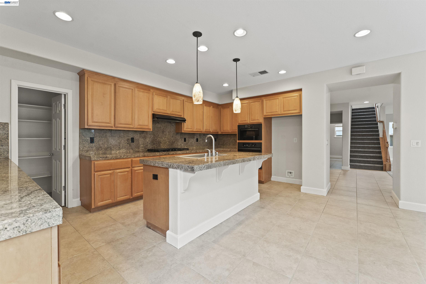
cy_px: 142
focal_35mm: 15
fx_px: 174
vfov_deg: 78.5
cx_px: 213
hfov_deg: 101.5
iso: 2500
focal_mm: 14.7
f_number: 9
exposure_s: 1/1.67
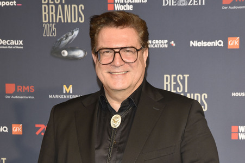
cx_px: 122
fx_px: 558
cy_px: 82
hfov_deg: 24.8
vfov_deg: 16.6
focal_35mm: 82
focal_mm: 82
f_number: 7.1
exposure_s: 1/250
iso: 1250
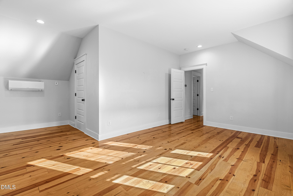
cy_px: 98
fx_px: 130
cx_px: 146
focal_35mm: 16
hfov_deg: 96.7
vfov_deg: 73.8
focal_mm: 16
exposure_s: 1/8
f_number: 8
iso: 640
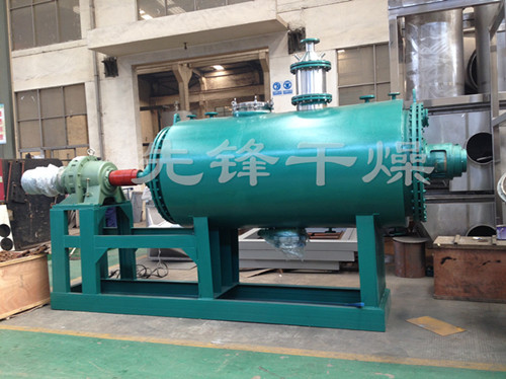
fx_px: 511
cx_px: 253
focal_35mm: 35
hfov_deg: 52.7
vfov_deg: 40.6
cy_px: 190
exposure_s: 1/35
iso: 50
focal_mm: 4.28
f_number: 2.4
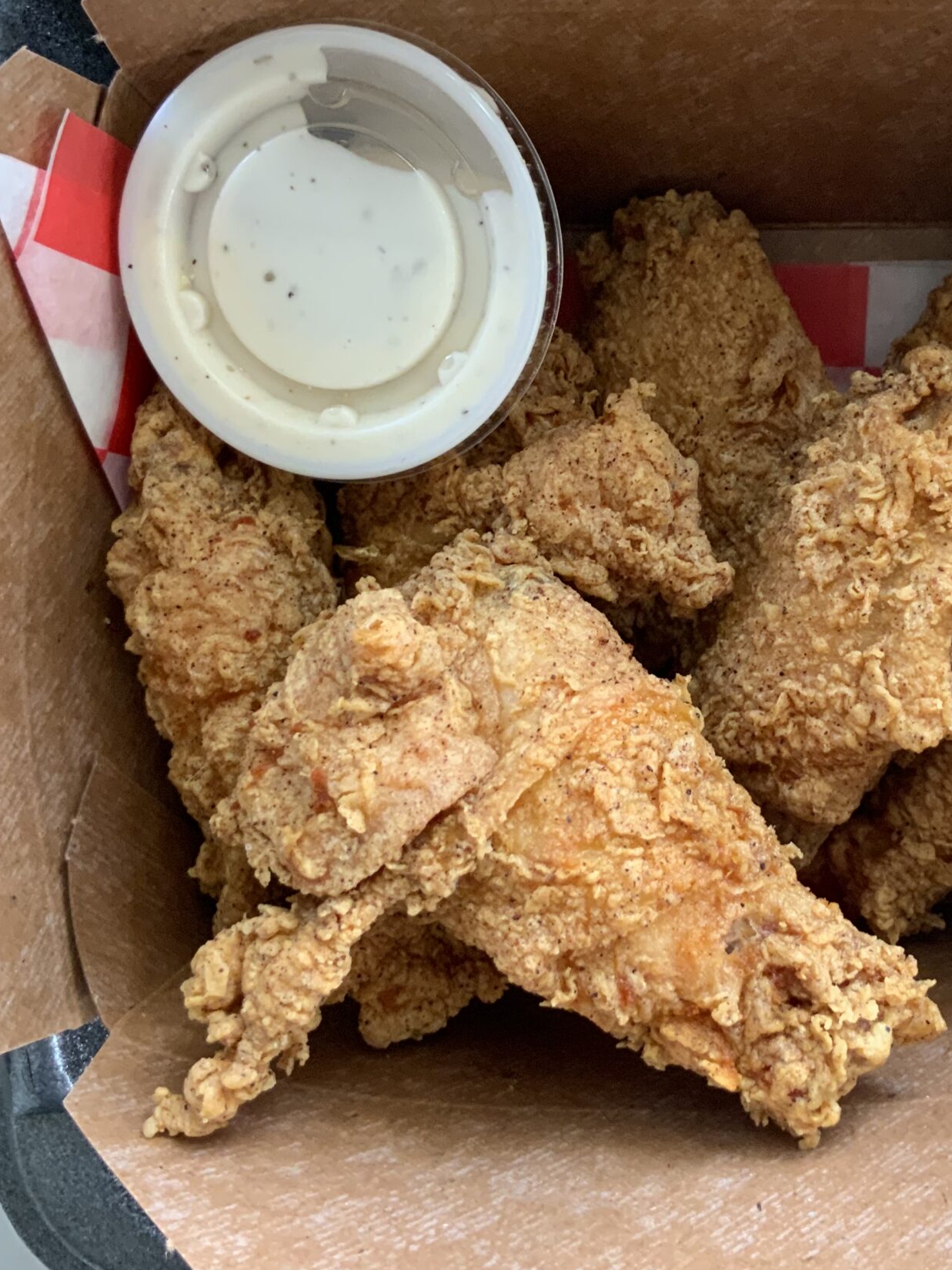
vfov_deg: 42.1
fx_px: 1651
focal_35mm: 45
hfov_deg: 31.8
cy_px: 589
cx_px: 659
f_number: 1.8
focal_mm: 3
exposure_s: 1/60
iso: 125
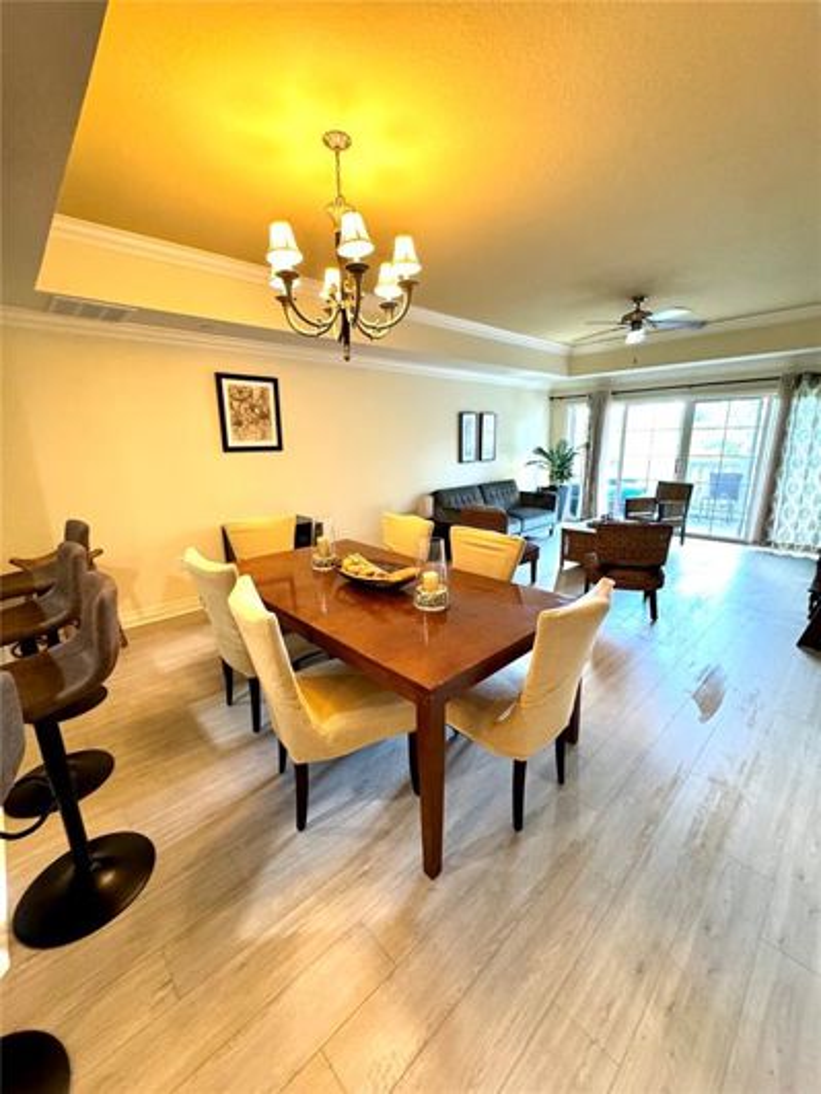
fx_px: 443
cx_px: 410
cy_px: 547
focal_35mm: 14
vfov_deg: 102.1
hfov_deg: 85.7
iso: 500
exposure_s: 1/60
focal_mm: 2.22
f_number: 2.2
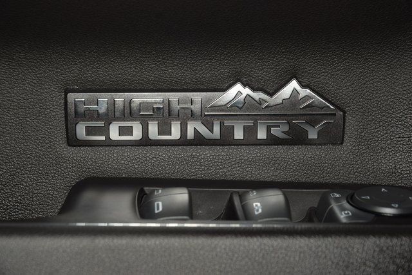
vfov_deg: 13.0
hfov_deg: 19.5
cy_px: 138
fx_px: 1202
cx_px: 206
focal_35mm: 105
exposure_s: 1/125
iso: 100
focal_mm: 70
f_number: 8
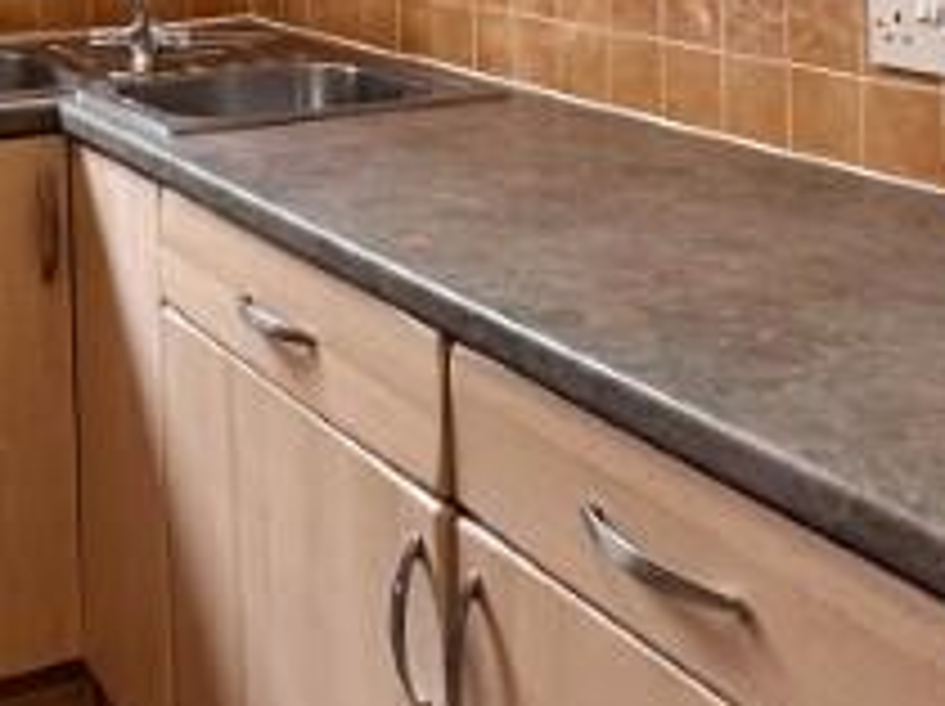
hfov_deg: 32.9
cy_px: -198
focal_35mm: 57
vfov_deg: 22.9
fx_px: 1554
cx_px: 191
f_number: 2.2
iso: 160
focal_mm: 2.22
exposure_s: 1/100
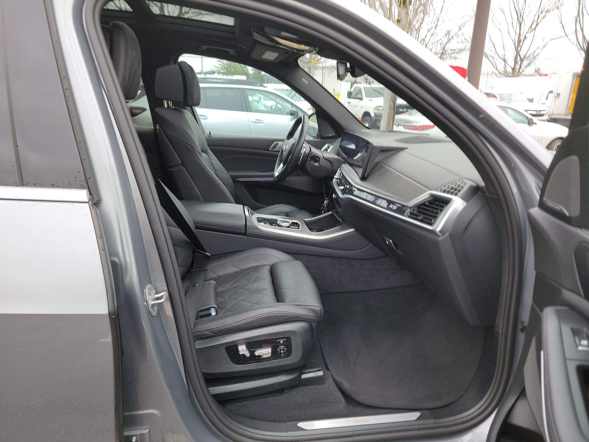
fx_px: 408
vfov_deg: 56.8
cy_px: 221
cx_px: 294
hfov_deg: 71.6
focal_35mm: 24
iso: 58
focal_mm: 6.7
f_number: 1.8
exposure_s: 1/59
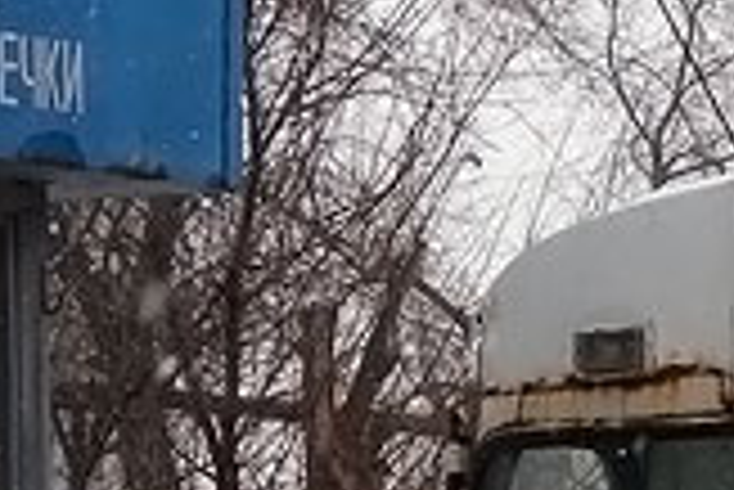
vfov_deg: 3.2
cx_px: 1639
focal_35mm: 434
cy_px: 450
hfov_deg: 4.7
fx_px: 8856
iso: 125
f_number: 5.6
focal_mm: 22.01
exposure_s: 1/500
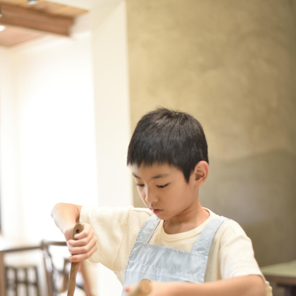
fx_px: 619
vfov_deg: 26.6
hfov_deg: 26.9
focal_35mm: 64
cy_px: 215
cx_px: 148
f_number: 1.8
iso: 800
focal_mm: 50
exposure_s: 1/250
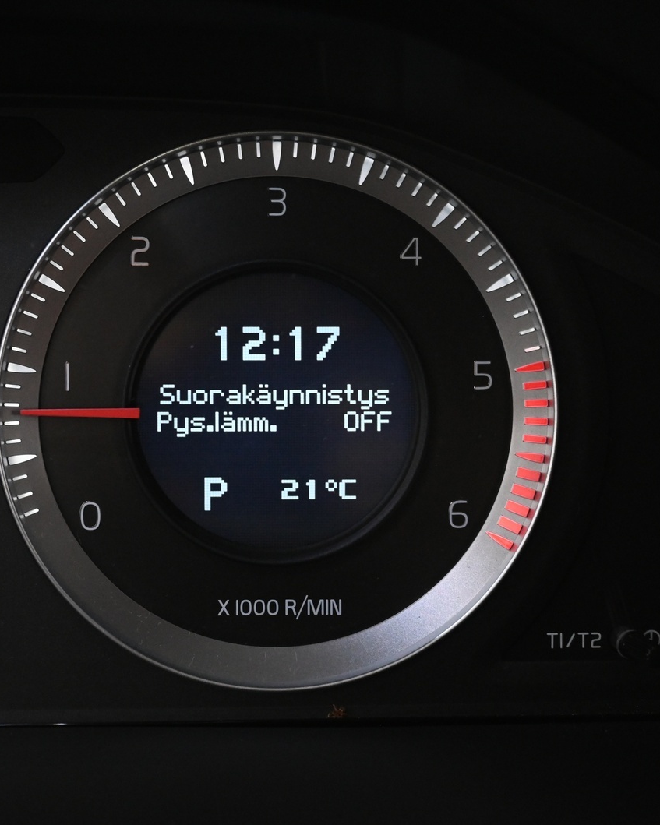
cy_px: 408
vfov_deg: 33.0
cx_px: 287
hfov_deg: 26.6
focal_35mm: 57
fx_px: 1394
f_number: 4.5
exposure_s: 1/40
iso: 2000
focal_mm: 26.5
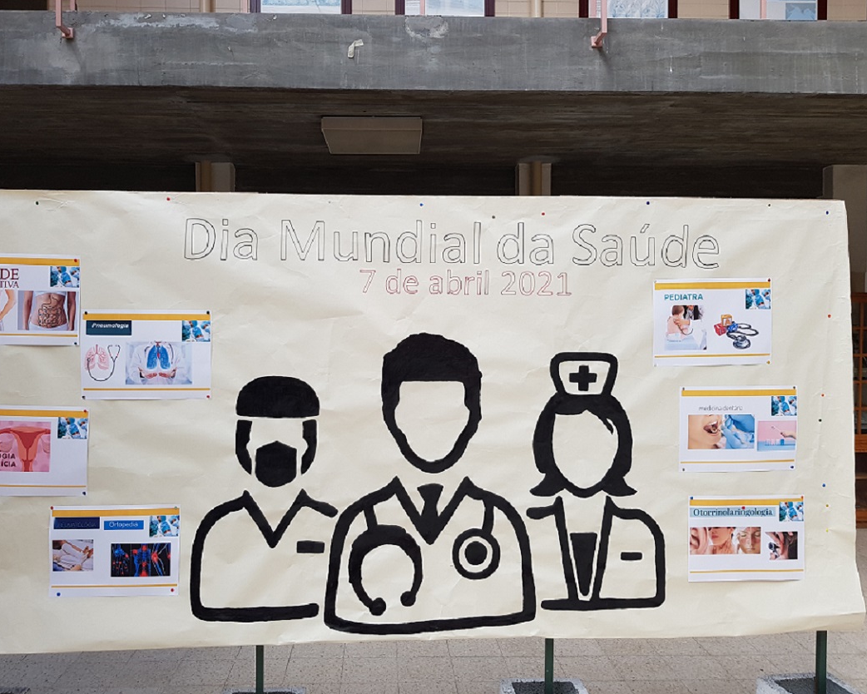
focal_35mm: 28
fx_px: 719
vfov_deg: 51.5
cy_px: 358
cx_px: 406
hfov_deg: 62.1
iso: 40
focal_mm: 4.2
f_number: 1.7
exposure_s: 1/192
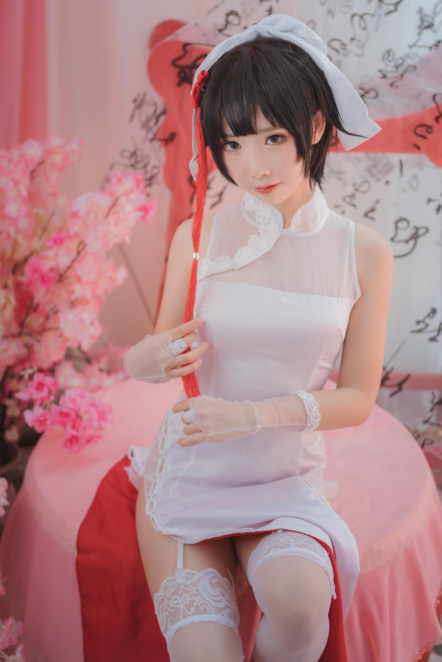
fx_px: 921
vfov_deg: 39.6
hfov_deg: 27.0
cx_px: 221
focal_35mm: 50
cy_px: 331
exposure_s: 1/250
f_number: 2.8
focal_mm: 50
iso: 160
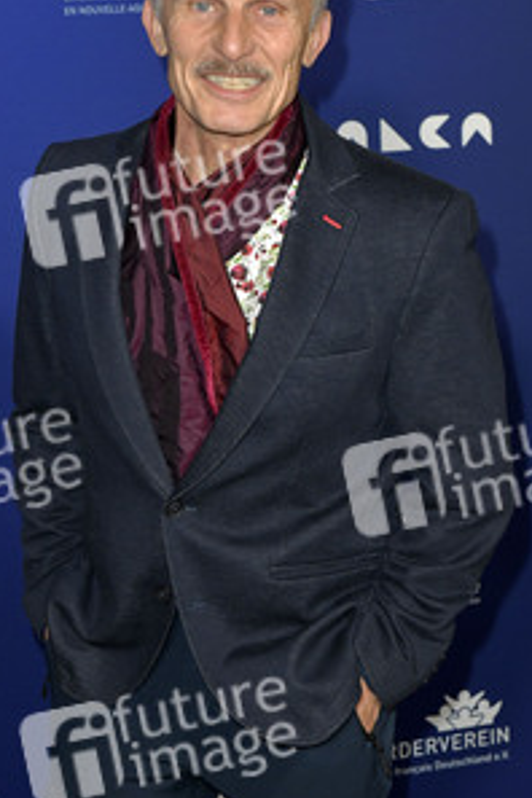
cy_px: 339
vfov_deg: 26.0
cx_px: 236
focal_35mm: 78
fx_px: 1729
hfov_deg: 17.5
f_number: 5.6
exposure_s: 1/200
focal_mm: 58
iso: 2000
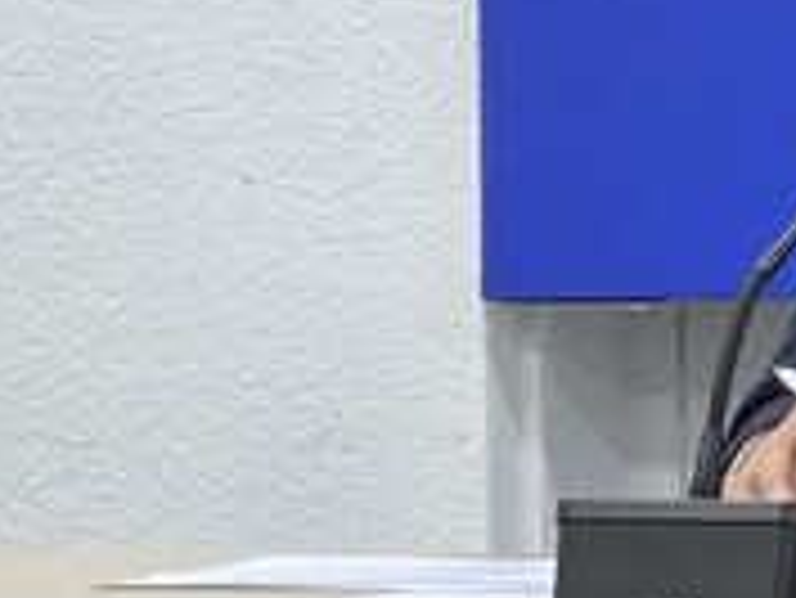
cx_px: 1187
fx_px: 8974
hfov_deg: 5.0
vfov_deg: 3.8
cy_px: 117
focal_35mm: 390
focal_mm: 18.6
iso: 400
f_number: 3.4
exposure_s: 1/60
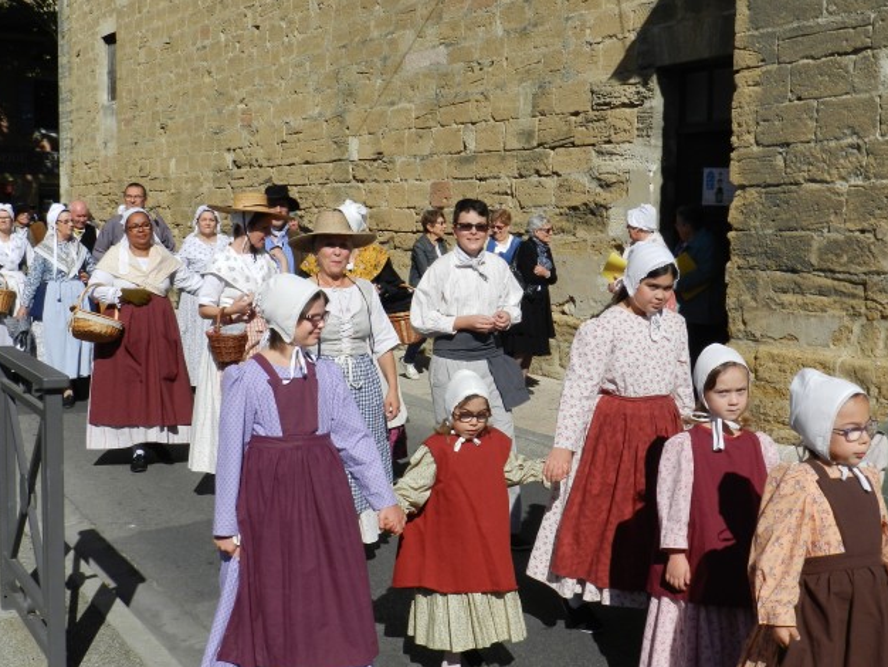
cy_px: 338
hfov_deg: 40.4
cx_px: 438
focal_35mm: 47
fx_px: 1206
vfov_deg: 30.9
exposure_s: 1/1000
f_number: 5.6
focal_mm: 8.1
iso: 160
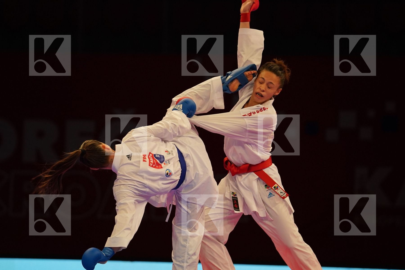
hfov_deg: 8.2
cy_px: 135
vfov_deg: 5.5
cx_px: 202
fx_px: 2835
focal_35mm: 252
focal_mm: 168
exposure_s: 1/1000
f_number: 2.8
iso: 2000
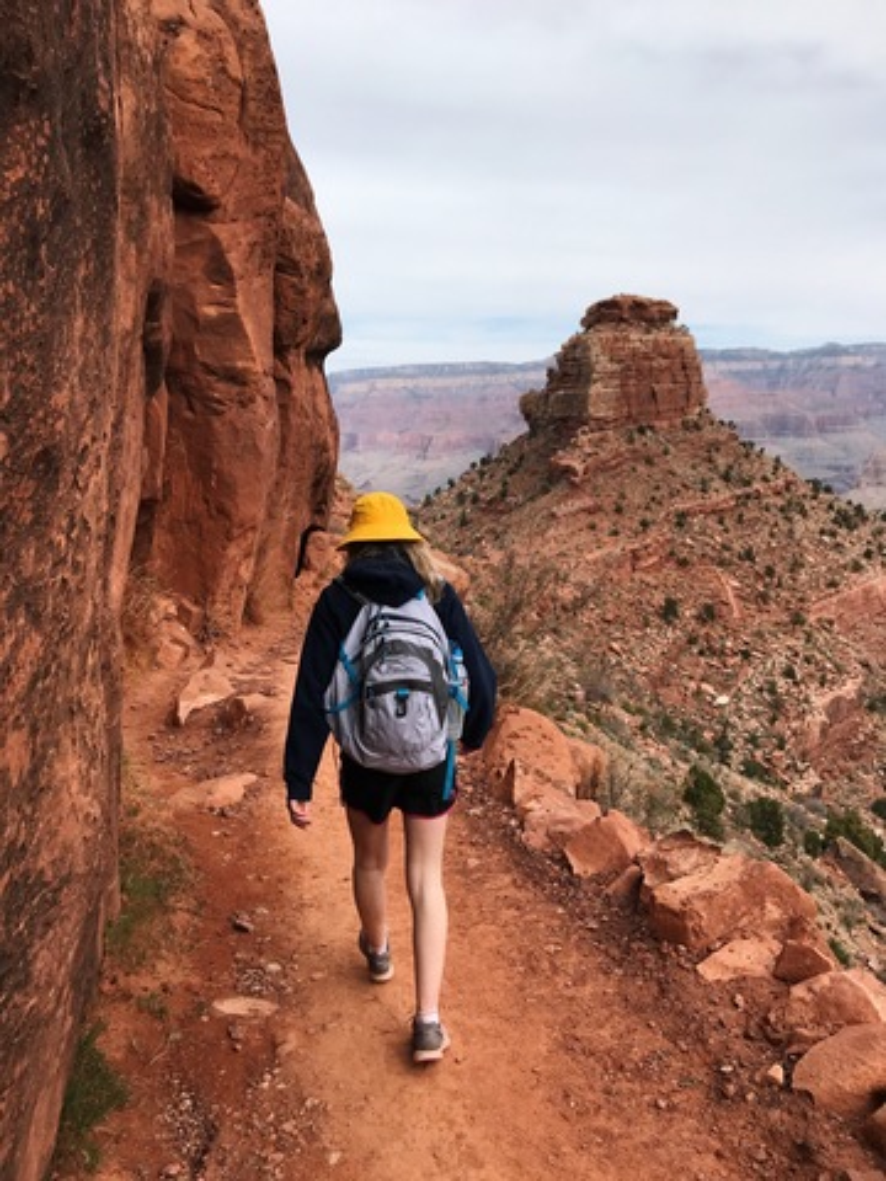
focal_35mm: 28
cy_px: 590
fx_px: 956
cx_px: 443
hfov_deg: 49.7
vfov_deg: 63.4
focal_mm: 3.99
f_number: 1.8
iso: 20
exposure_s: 1/2128
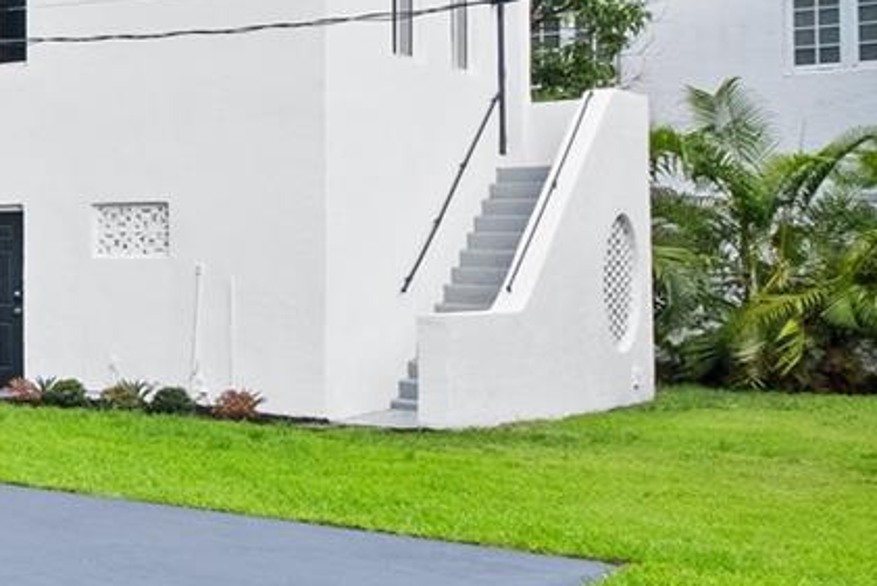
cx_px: -754
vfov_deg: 23.8
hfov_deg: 21.1
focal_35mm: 57
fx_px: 1389
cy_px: 252
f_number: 8
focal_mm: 10
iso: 640
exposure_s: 1/100
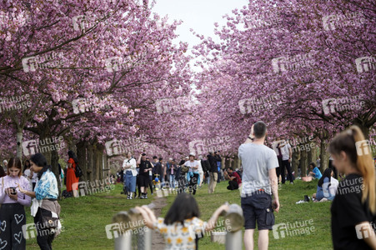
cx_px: 188
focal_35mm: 200
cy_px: 125
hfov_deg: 10.3
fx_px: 2087
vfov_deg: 6.9
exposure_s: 1/800
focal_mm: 200
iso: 1600
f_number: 5.6
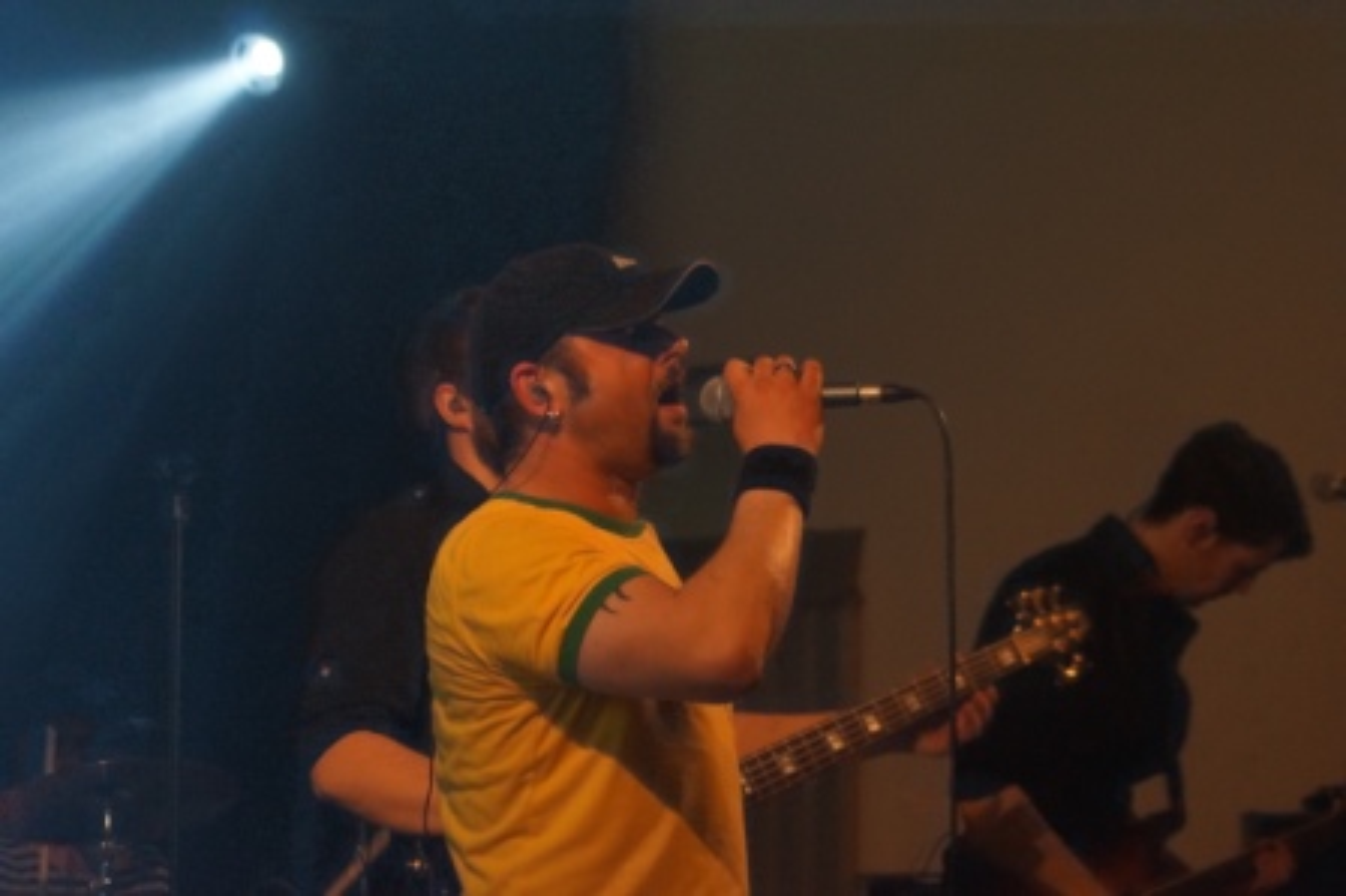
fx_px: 3923
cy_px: 448
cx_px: 673
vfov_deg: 13.0
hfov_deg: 19.5
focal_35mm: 105
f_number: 5
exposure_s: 1/125
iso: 4000
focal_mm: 70
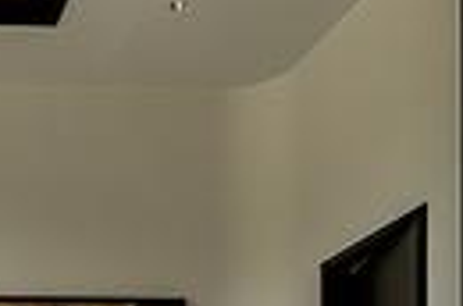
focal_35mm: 79
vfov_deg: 14.4
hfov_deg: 22.9
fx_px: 1014
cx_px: -142
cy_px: 601
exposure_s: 1/160
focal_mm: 20
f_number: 8
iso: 250
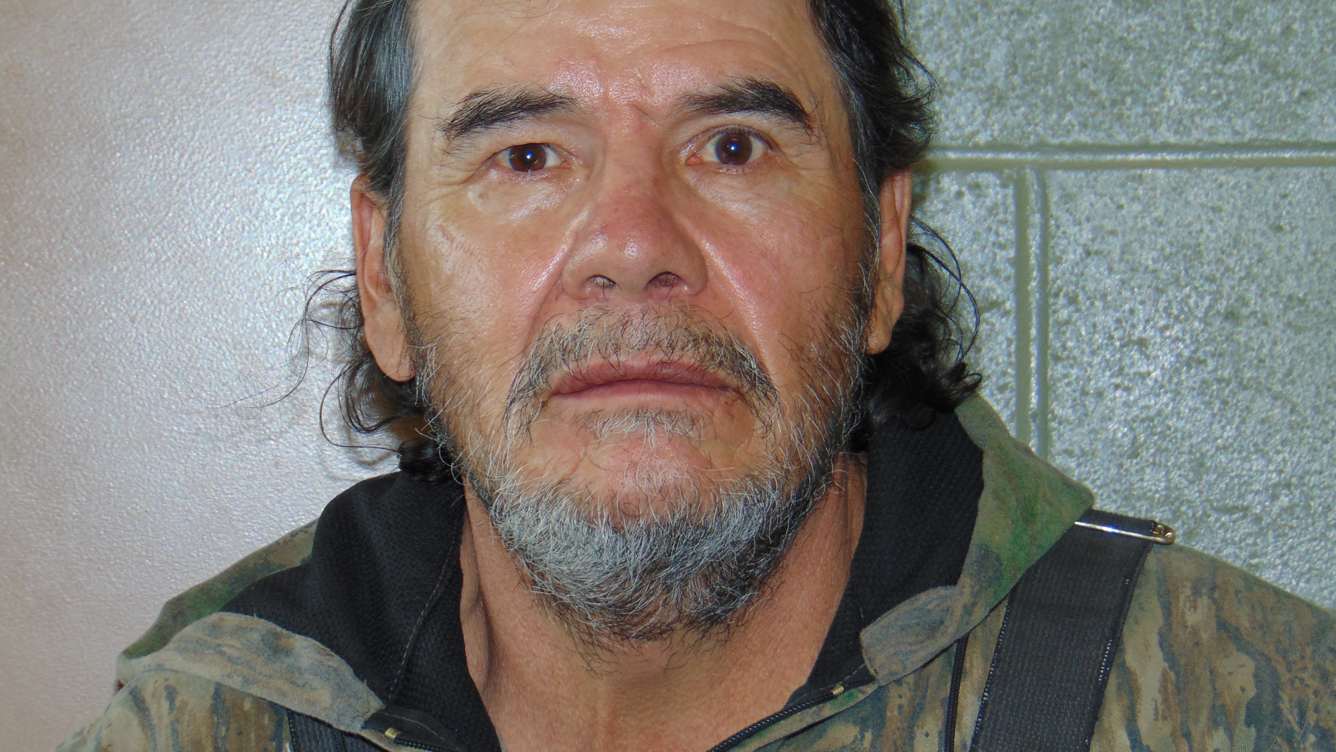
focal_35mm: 118
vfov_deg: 10.3
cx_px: 668
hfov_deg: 18.2
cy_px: 358
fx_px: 4180
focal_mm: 19.4
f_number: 3.9
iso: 80
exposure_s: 1/30
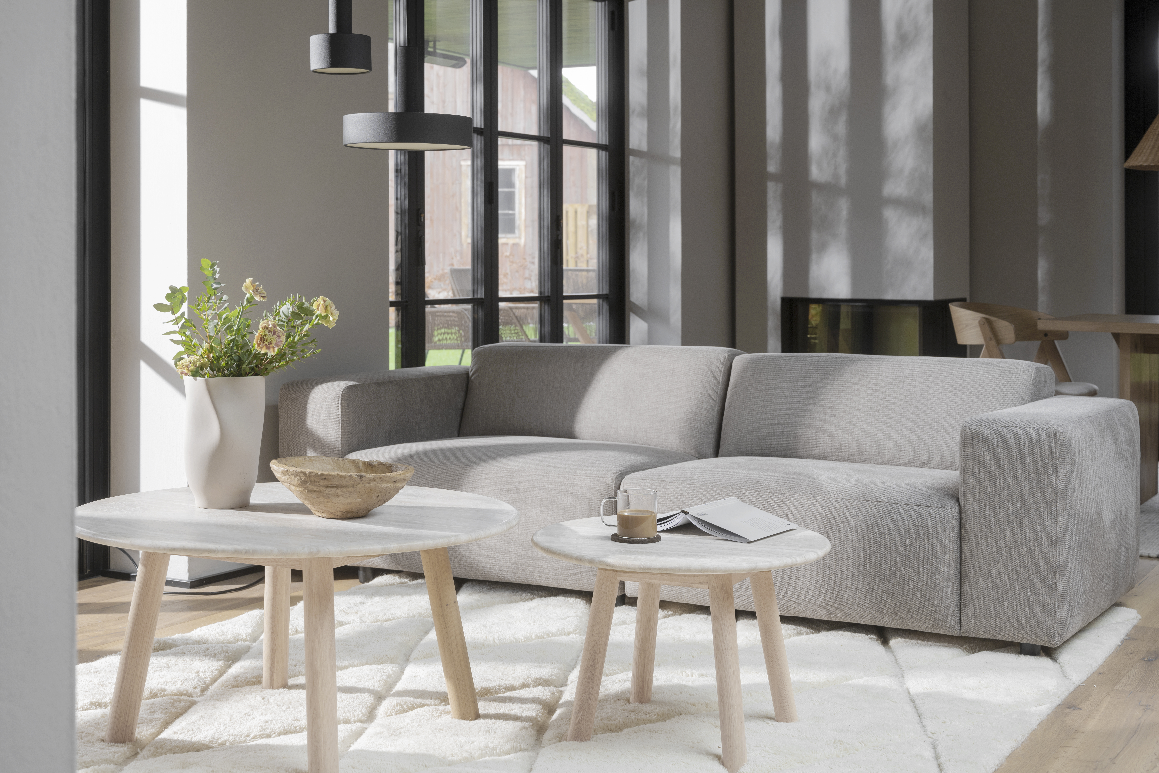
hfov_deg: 39.6
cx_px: 580
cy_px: 386
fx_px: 1610
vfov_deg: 27.0
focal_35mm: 50
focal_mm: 50
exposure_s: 1/2.5
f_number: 7.1
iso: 200
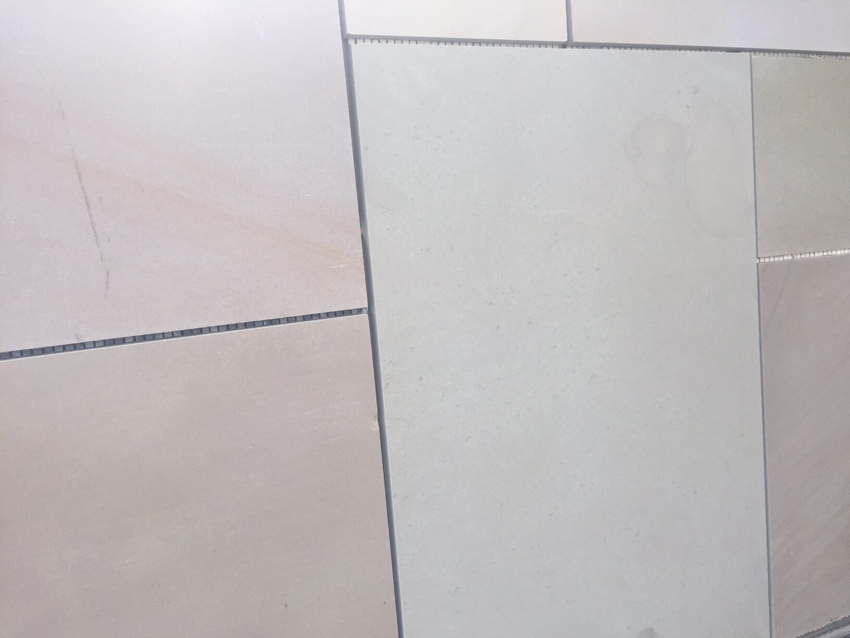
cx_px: 425
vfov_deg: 48.2
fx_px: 712
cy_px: 319
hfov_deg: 61.7
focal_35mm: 29
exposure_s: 1/455
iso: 32
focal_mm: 4.15
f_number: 2.2
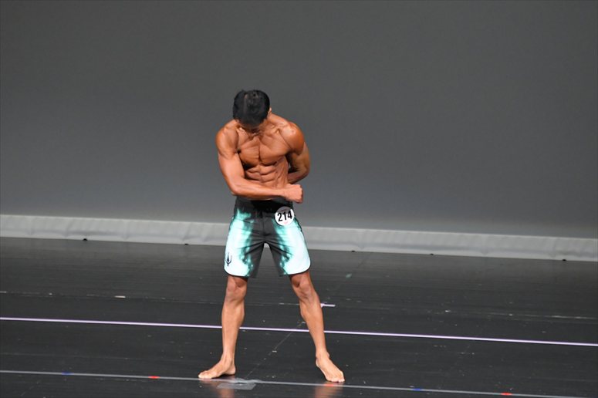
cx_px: 299
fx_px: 5728
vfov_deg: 4.0
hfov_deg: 6.0
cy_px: 199
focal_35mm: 345
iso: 5000
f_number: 5.6
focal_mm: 230
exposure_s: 1/400
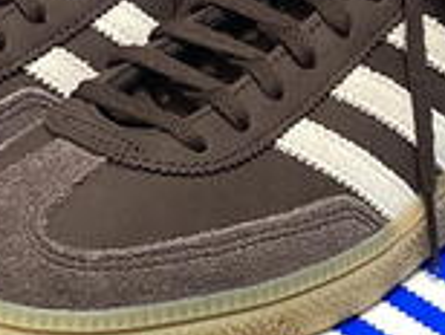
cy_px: 74
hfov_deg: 13.1
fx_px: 1944
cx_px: 208
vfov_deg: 9.8
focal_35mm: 151
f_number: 2.4
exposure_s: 1/50
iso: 80
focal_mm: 3.3
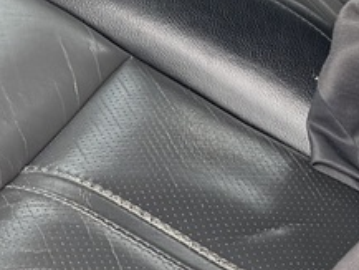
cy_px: -285
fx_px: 1650
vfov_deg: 8.8
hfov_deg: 11.7
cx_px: -245
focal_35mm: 159
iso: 80
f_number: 1.78
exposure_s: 1/345
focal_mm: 6.76
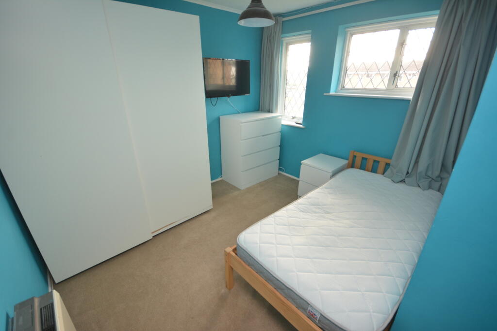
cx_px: 248
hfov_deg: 100.4
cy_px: 166
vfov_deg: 77.3
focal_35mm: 15
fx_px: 207
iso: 450
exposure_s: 1/60
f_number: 4
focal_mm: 10
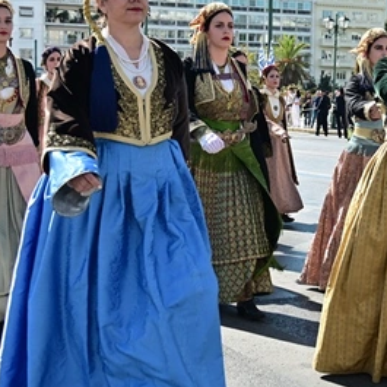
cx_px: 296
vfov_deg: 23.0
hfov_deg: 22.8
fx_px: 949
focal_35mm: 75
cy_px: 153
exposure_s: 1/2000
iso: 320
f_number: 4
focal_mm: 24
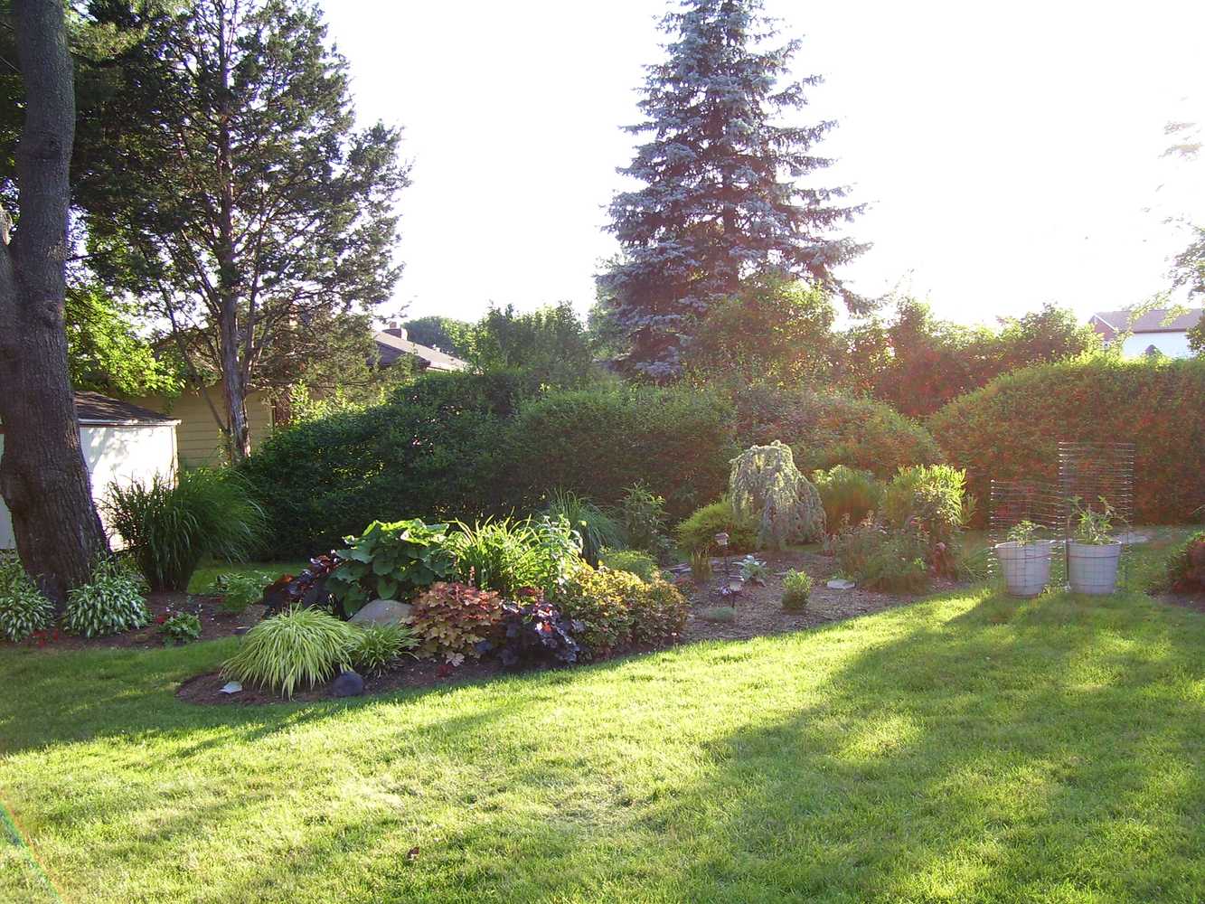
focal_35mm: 34
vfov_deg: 41.8
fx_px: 1184
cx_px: 602
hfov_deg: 54.0
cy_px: 452
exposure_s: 1/180
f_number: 2.7
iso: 80
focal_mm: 5.6
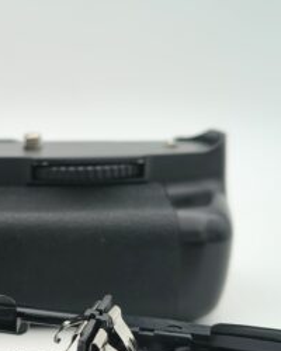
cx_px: 60
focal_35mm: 48
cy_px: 201
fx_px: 499
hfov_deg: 30.8
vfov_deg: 38.7
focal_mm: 5.56
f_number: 1.8
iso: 100
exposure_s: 1/358
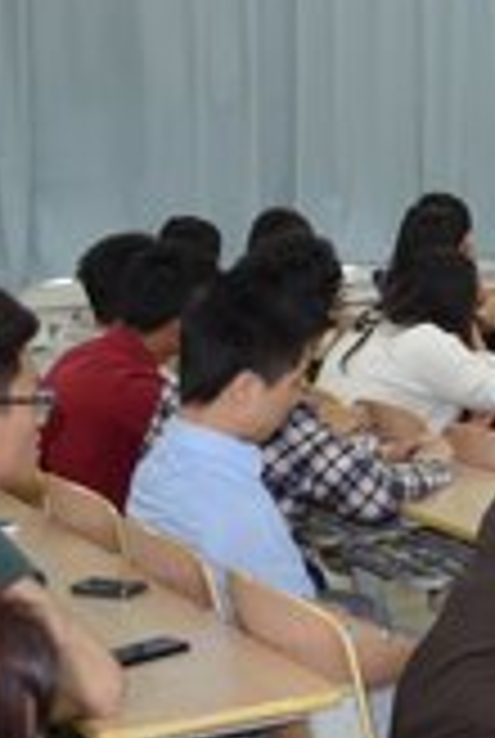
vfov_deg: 24.4
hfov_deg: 14.5
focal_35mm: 82
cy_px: 182
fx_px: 1684
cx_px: 909
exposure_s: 1/60
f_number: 3.5
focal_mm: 18
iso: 720
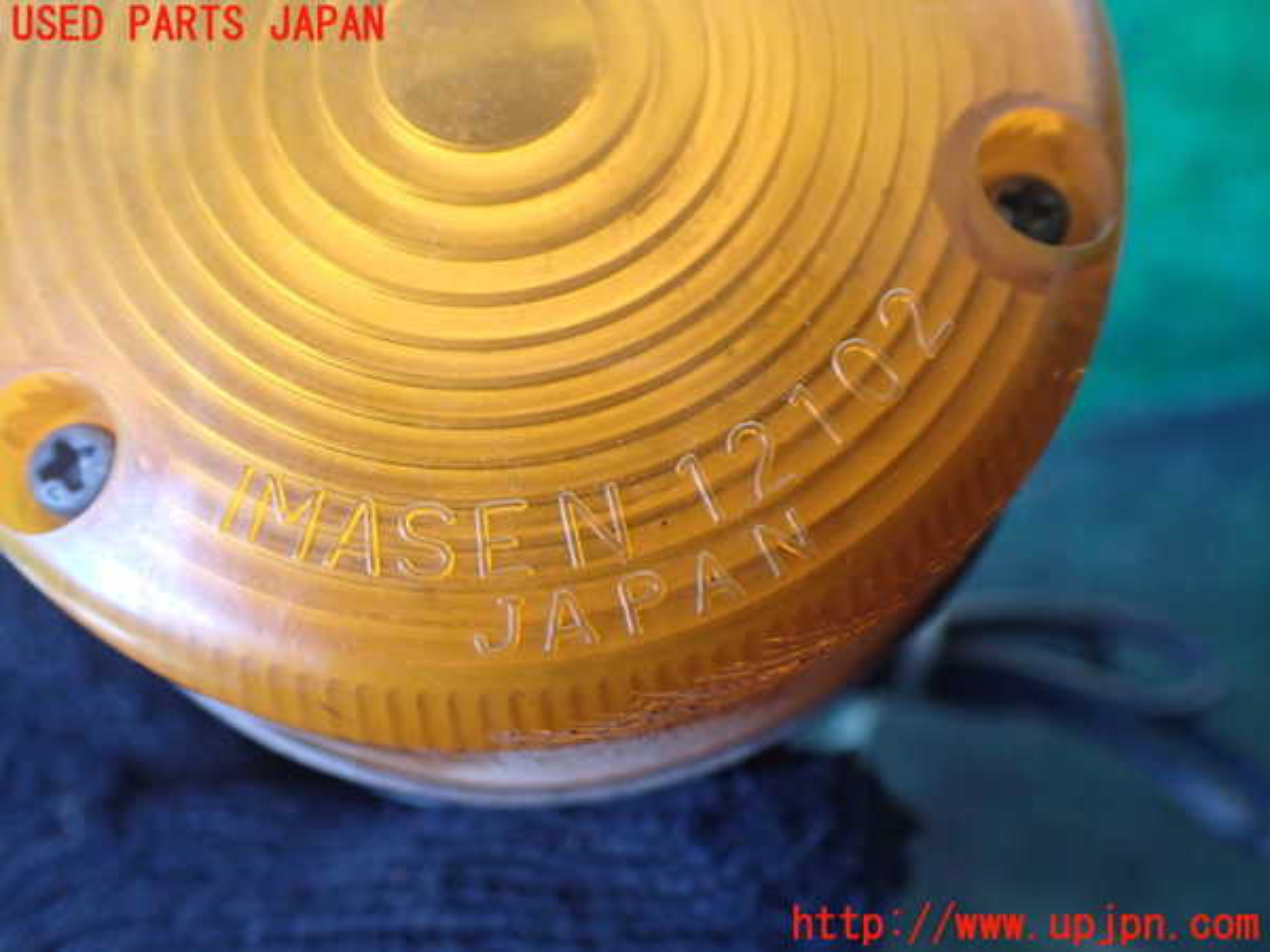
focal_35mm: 30
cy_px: 476
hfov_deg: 60.0
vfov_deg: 46.8
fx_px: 1101
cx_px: 635
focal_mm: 5.4
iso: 500
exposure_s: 1/125
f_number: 2.3
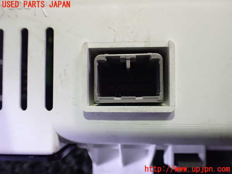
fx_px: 201
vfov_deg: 46.8
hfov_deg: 60.0
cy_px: 87
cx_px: 116
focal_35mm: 30
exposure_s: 1/60
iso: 800
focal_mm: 5.4
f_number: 2.3
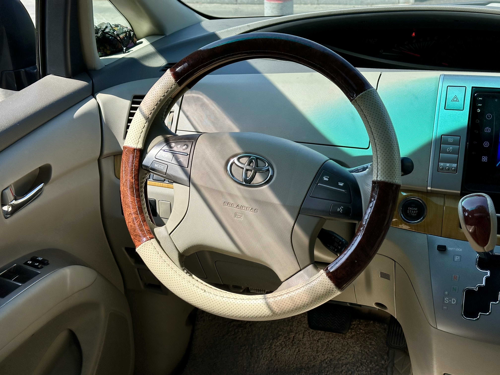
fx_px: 693
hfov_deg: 39.7
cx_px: 250
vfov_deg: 30.3
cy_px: 188
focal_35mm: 48
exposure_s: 1/2890
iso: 64
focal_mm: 6.86
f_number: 1.78
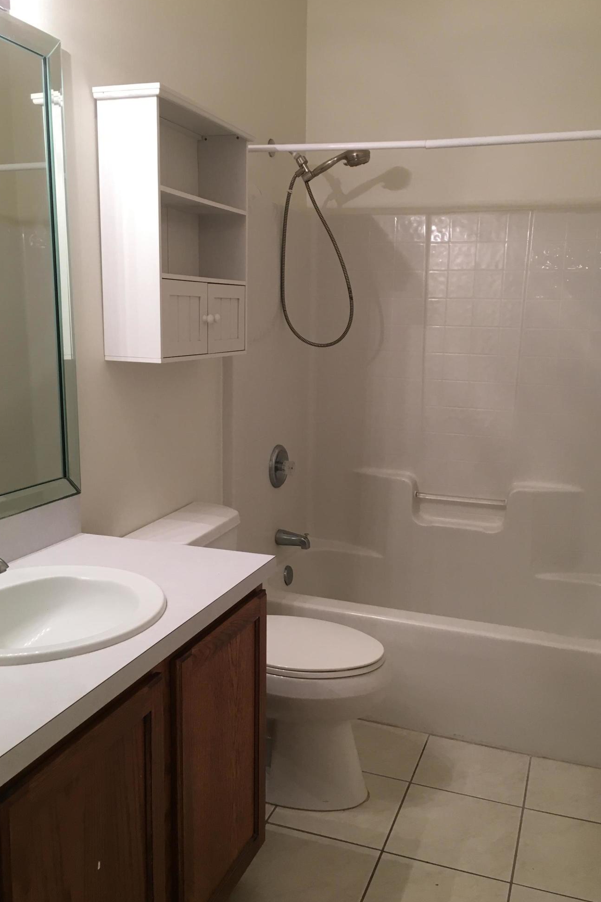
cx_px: 318
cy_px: 450
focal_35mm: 31
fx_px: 776
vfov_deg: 60.3
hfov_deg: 42.3
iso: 50
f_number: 2.2
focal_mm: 4.15
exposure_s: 1/30
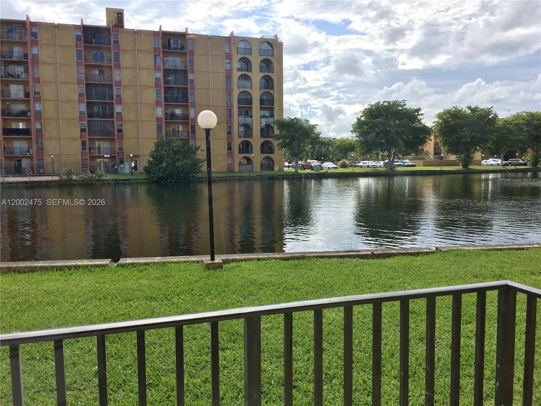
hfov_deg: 61.7
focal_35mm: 29
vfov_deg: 48.2
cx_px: 270
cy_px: 203
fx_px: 453
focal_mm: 4.15
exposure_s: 1/986
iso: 25
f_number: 2.2
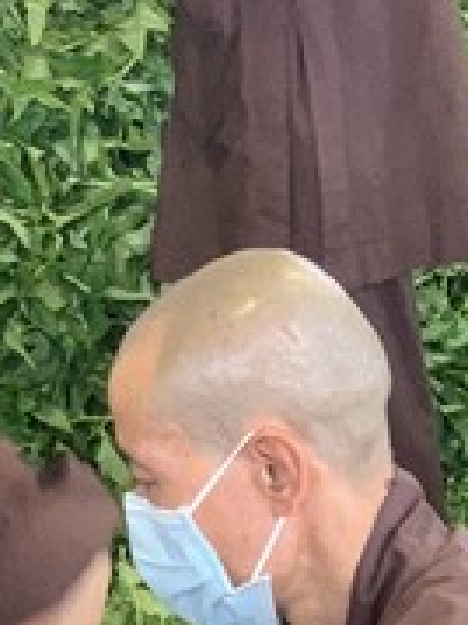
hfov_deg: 7.8
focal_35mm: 189
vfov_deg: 10.3
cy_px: 800
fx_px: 3411
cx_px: 175
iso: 500
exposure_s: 1/40
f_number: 2.4
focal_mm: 6
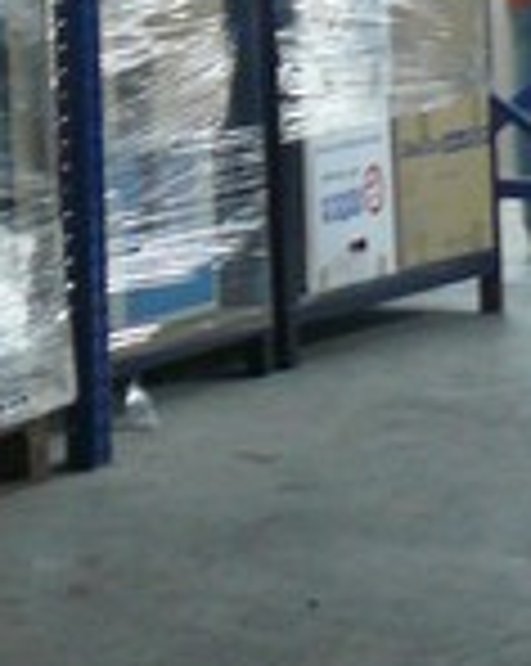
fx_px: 3740
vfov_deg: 9.7
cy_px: -508
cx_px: -1084
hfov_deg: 7.2
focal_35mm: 190
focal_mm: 6
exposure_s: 1/4
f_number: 2.8
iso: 200
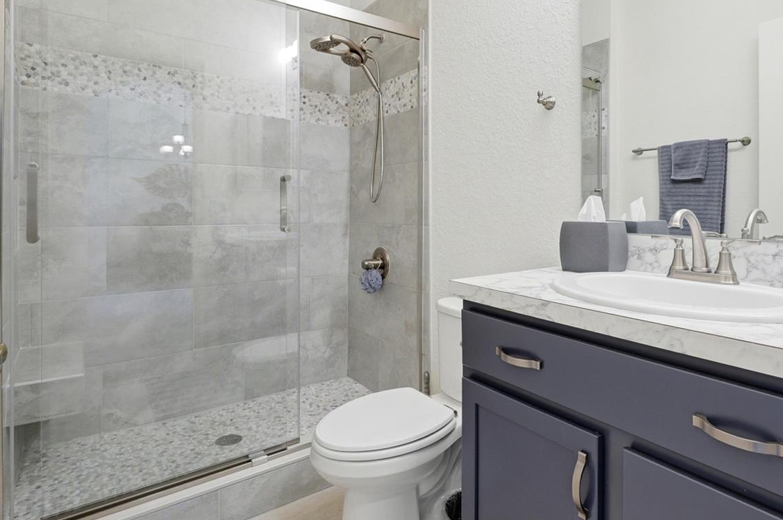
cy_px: 210
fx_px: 456
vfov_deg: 58.9
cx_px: 440
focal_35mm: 21
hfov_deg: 80.9
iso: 100
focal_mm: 10
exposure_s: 1/80
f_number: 7.1
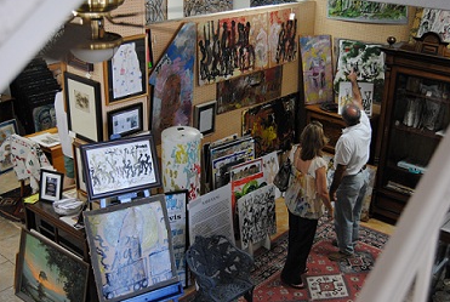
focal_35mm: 45
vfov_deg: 30.0
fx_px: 564
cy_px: 144
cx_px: 237
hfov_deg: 43.5
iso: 560
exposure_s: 1/30
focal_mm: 28
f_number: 4
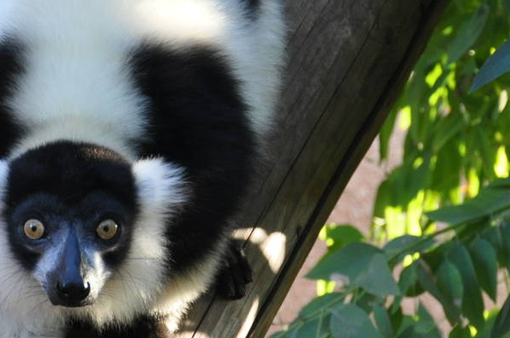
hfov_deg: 8.2
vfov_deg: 5.5
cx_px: 142
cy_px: 94
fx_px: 3537
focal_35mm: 250
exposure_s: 1/160
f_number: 5.3
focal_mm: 62
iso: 800
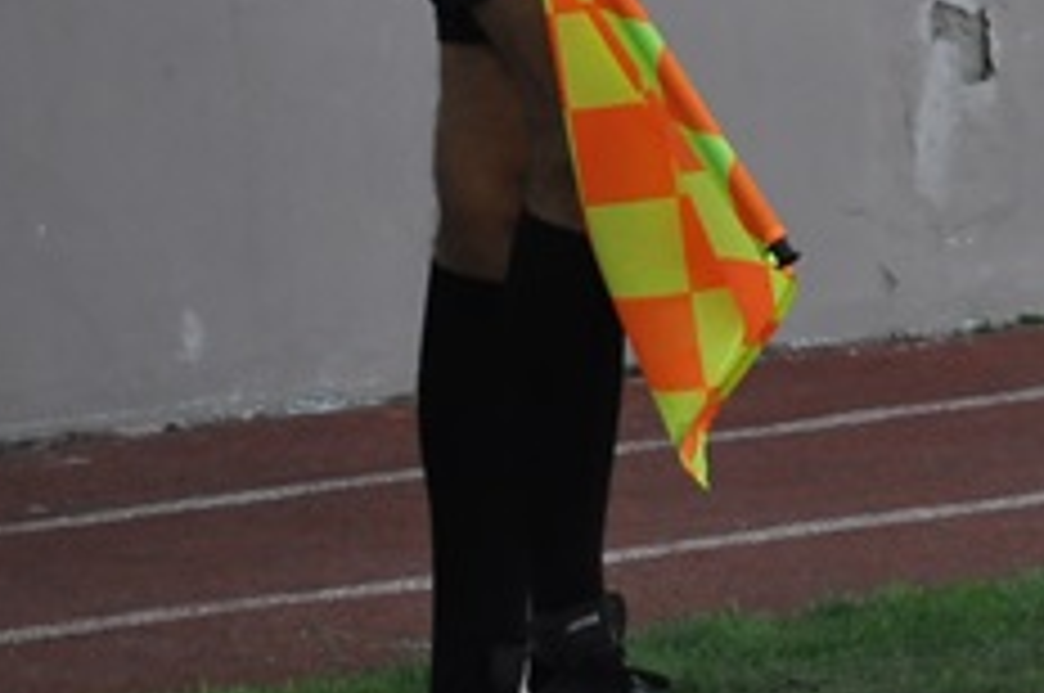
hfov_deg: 2.5
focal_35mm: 806
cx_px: 2160
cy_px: -297
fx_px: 23341
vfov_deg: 1.7
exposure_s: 1/800
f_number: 4.8
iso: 800
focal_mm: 122
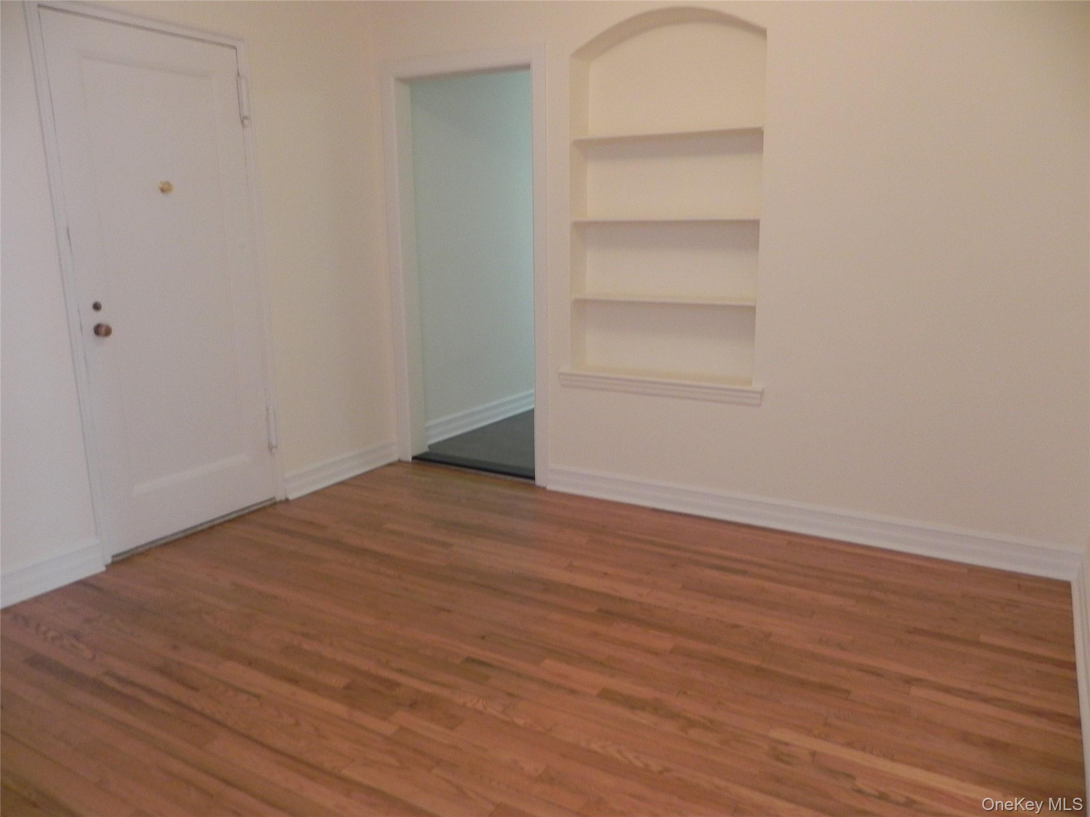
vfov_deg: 53.1
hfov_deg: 67.3
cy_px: 408
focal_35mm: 26
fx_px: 819
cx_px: 545
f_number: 2.8
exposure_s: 1/30
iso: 283
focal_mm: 4.6
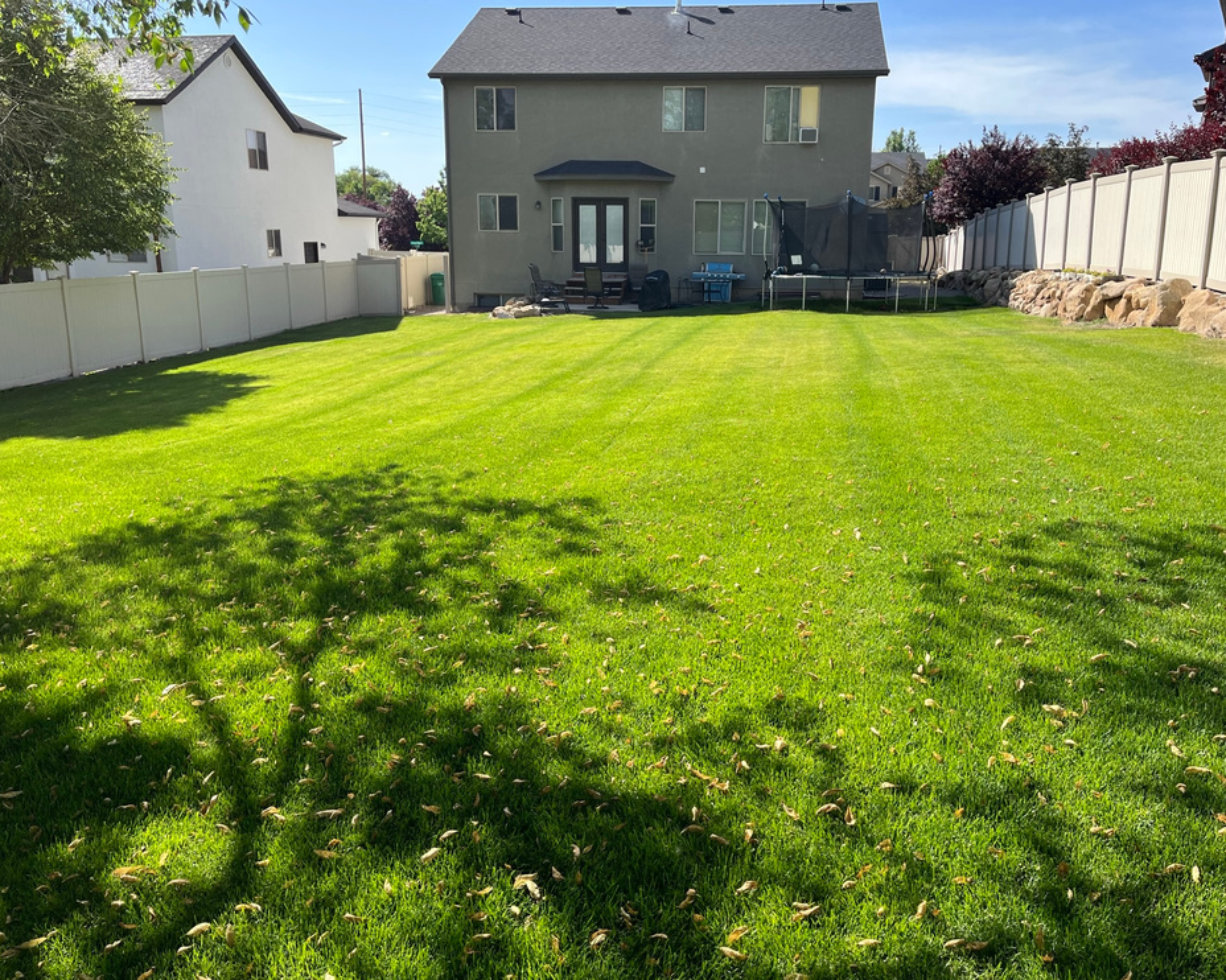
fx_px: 1016
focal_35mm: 28
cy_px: 474
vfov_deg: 51.5
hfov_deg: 62.1
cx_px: 662
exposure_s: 1/1623
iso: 50
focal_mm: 5.1
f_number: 1.6
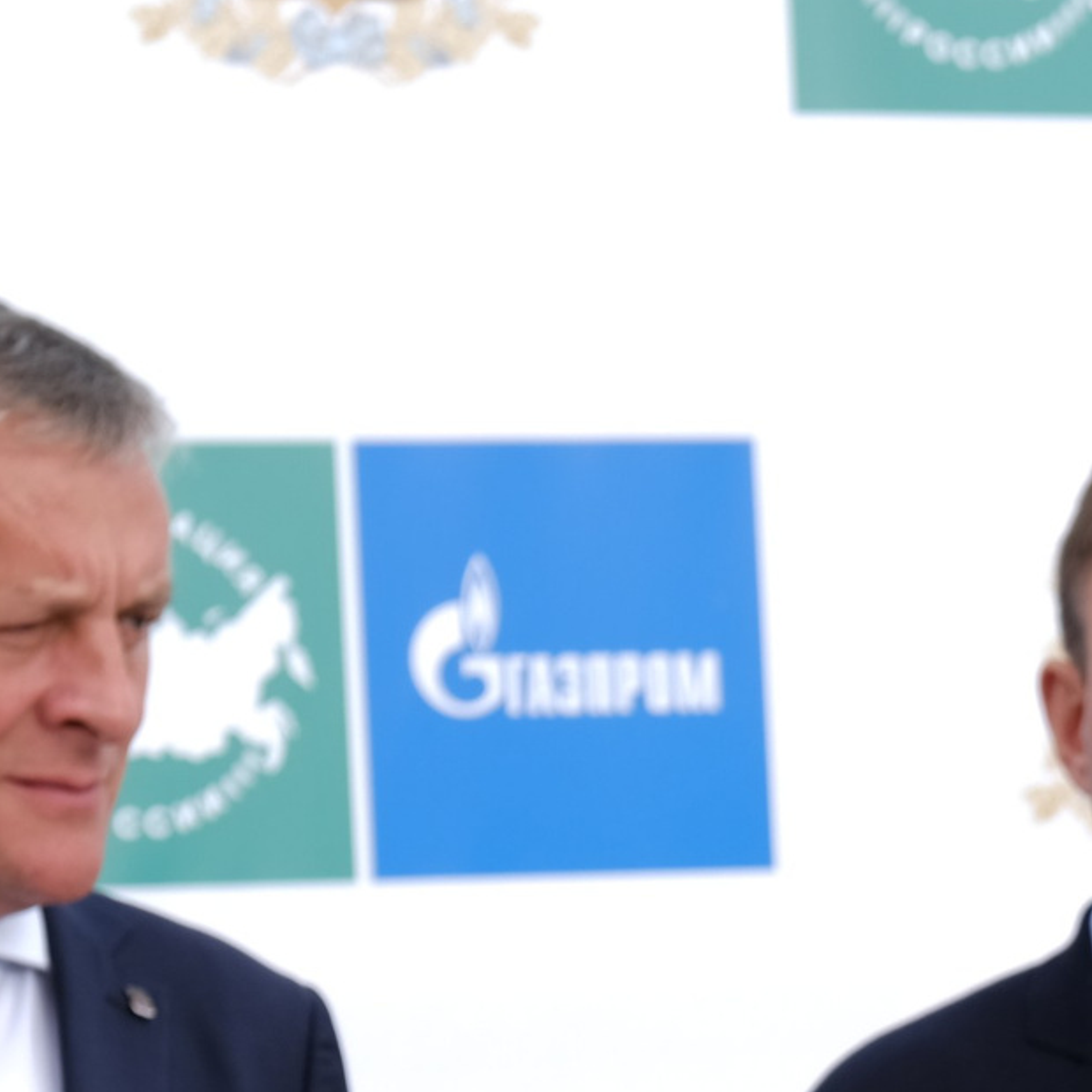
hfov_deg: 6.6
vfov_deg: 6.6
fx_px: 9387
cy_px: 1273
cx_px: 1360
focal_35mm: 263
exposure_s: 1/160
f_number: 5
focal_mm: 50
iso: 80
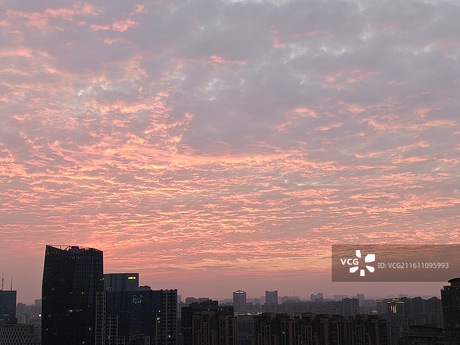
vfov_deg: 29.7
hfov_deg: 38.9
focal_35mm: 49
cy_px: 172
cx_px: 230
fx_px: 651
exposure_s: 1/100
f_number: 1.6
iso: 125
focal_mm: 7.62
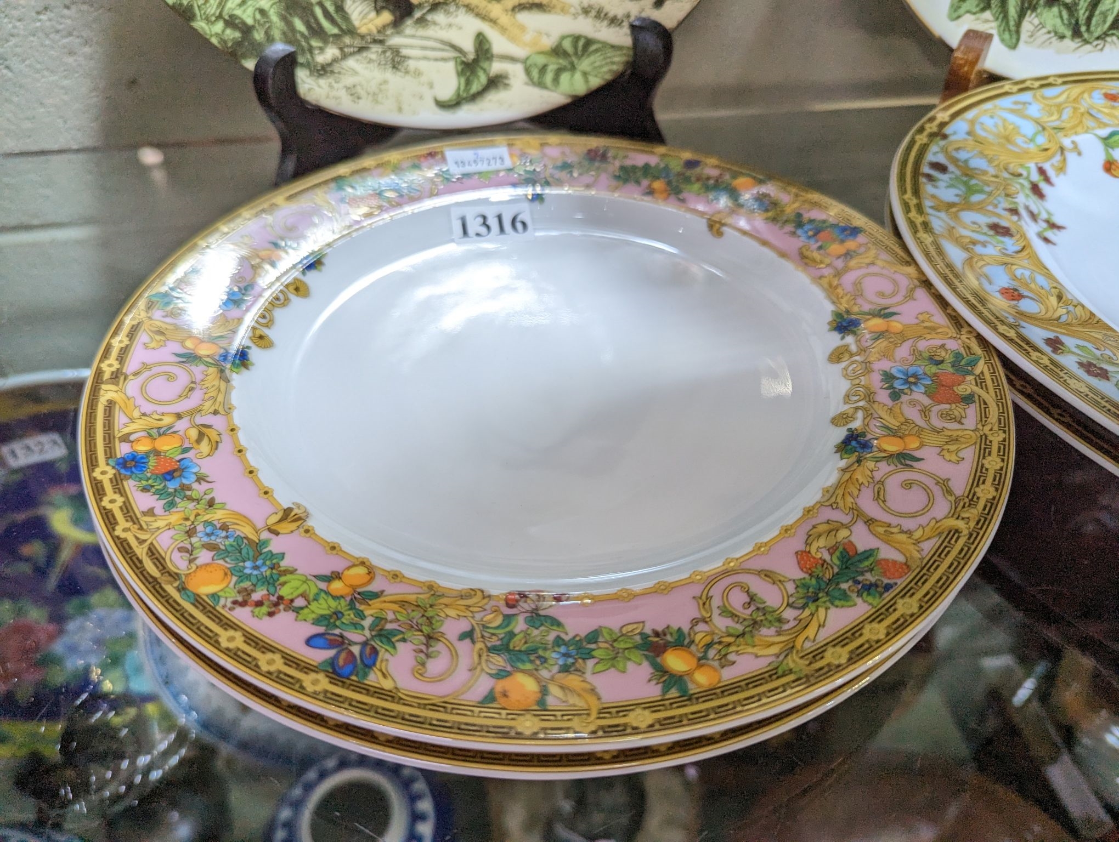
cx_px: 560
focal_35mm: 24
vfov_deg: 56.9
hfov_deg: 71.5
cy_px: 421
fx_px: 777
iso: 112
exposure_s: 1/90
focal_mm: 6.81
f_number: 1.85
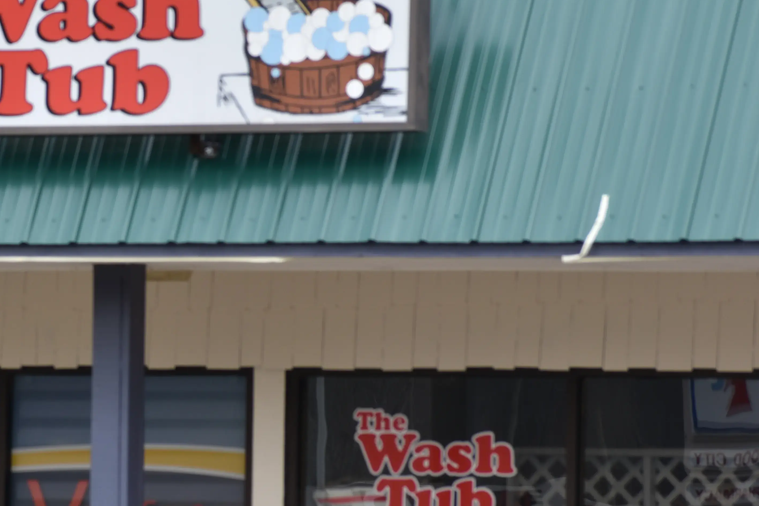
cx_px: 19
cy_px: 280
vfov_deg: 3.2
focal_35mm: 430
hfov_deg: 4.8
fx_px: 9066
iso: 140
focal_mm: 135
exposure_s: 1/125
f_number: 8
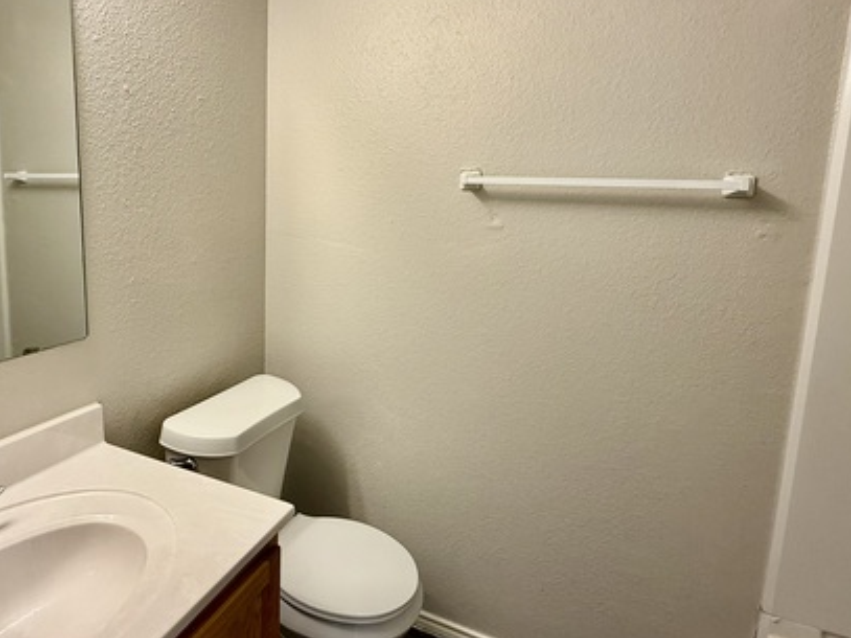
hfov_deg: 75.3
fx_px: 541
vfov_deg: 60.8
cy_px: 274
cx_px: 330
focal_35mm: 22
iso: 200
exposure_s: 1/60
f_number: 2.2
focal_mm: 2.22
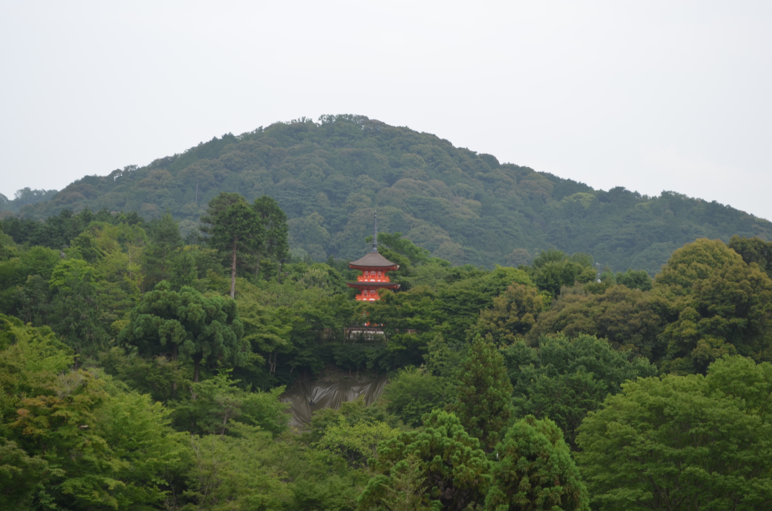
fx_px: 1766
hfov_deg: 24.7
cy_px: 256
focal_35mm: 82
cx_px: 386
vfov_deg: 16.5
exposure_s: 1/160
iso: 200
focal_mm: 55
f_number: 6.3
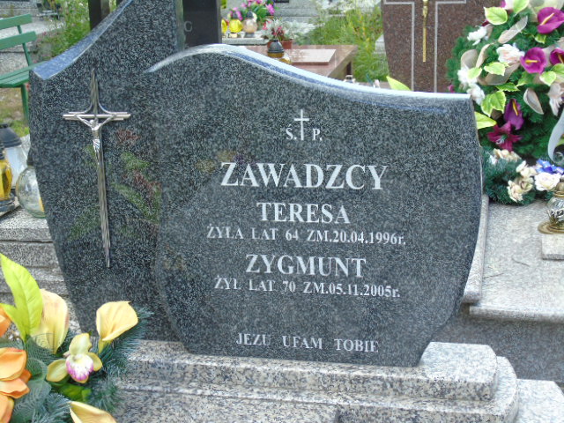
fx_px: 1010
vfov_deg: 23.7
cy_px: 212
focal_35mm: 62
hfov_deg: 31.2
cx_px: 282
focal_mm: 11
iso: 80
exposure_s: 1/50
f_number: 4.5
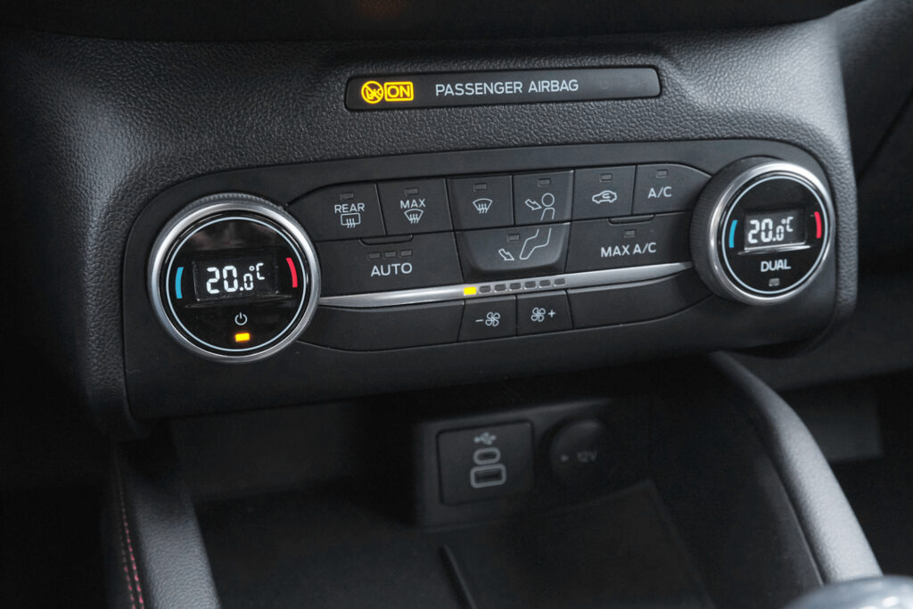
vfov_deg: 36.9
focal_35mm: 36
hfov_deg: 53.1
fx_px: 913
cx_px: 456
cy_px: 304
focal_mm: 24.2
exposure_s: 1/60
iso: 2500
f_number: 8
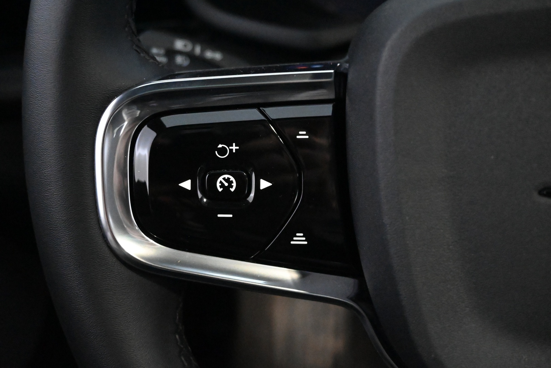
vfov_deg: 29.9
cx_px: 276
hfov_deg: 43.6
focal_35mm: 45
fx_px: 689
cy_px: 184
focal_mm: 30
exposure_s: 1/50
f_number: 4.8
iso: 14400
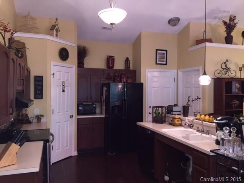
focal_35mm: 29
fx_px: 204
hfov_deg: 61.7
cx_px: 122
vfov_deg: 48.2
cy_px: 92
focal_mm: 4.15
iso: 100
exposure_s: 1/17
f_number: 2.2
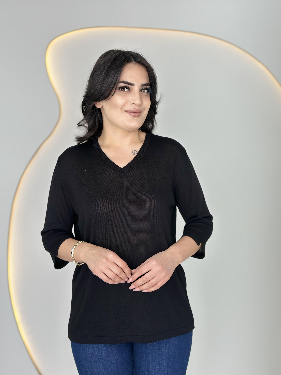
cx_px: 140
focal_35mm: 48
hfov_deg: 30.3
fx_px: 520
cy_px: 188
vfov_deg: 39.7
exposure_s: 1/334
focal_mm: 6.86
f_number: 1.78
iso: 80
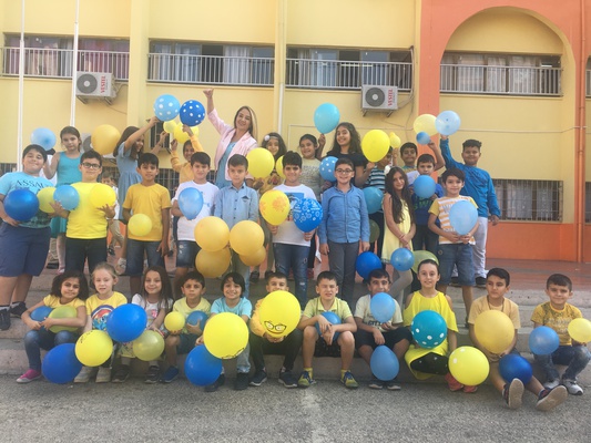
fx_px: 495
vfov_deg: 48.2
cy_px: 222
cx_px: 296
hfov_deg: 61.6
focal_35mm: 29
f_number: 2.2
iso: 25
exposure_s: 1/364
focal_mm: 4.15
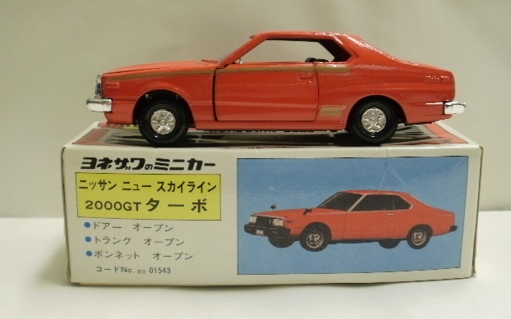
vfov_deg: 26.9
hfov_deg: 41.8
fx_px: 669
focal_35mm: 48
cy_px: 141
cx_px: 260
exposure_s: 1/13
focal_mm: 7.7
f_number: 4
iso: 125
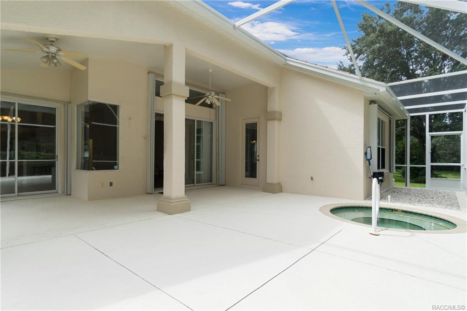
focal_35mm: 18
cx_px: 234
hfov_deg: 90.0
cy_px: 156
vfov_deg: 67.3
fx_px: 233
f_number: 8
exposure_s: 1/250
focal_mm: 12
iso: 320
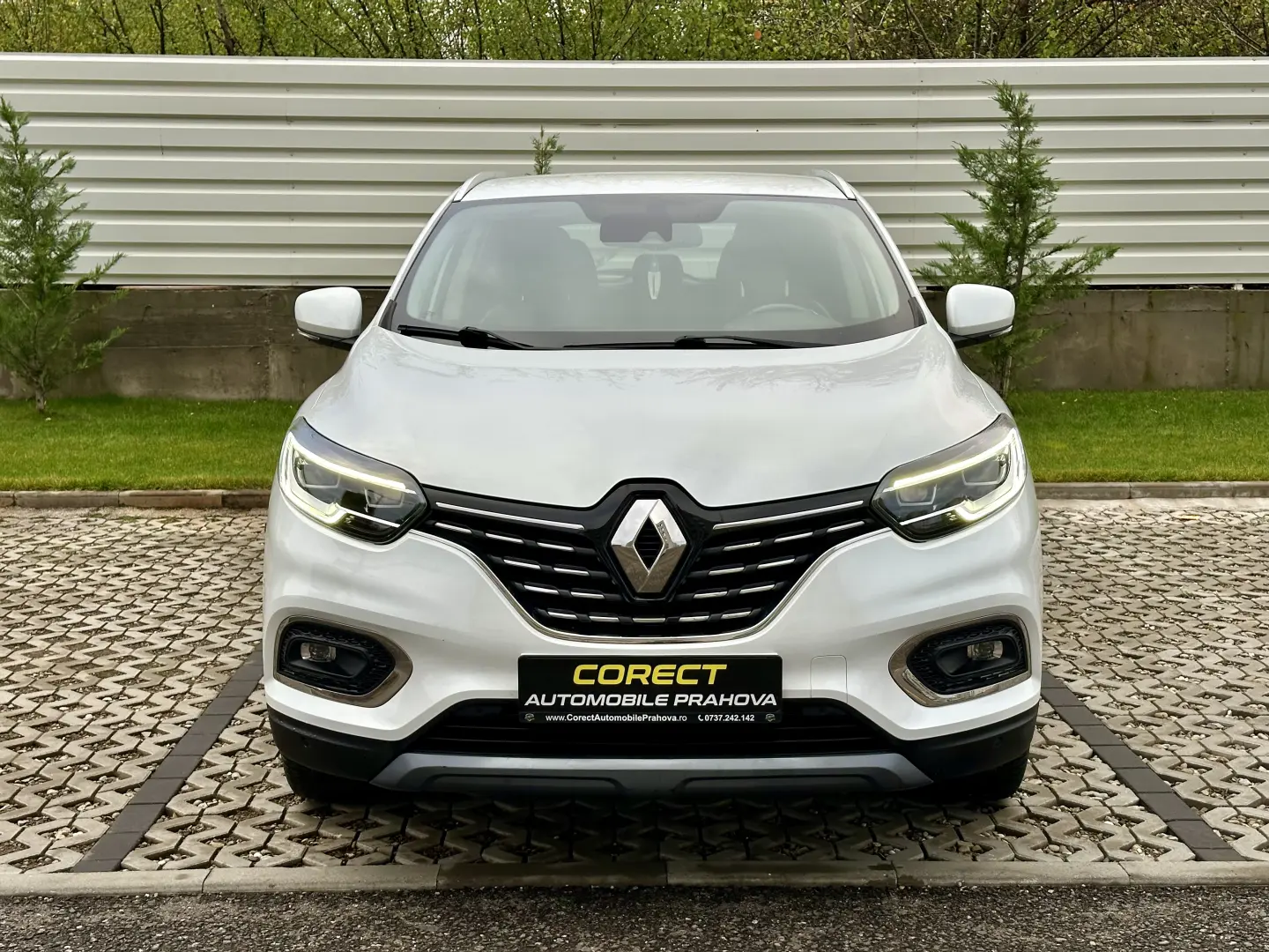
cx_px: 634
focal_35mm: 48
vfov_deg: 30.3
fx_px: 1760
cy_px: 476
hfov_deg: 39.7
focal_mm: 6.86
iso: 64
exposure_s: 1/491
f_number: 1.78
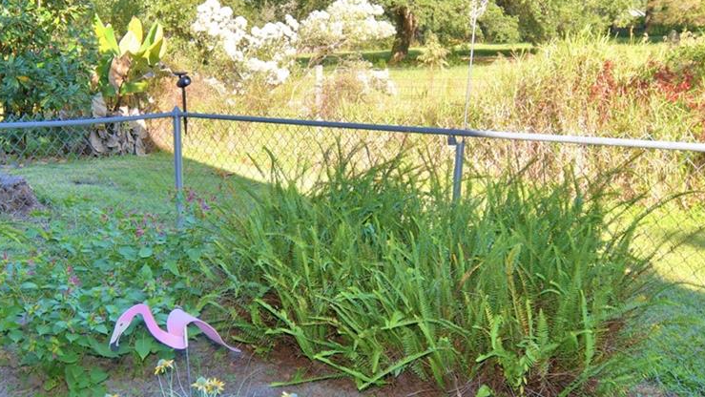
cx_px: 297
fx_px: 636
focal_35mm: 34
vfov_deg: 34.7
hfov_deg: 57.7
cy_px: 203
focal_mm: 10
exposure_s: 1/200
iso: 100
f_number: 4.5
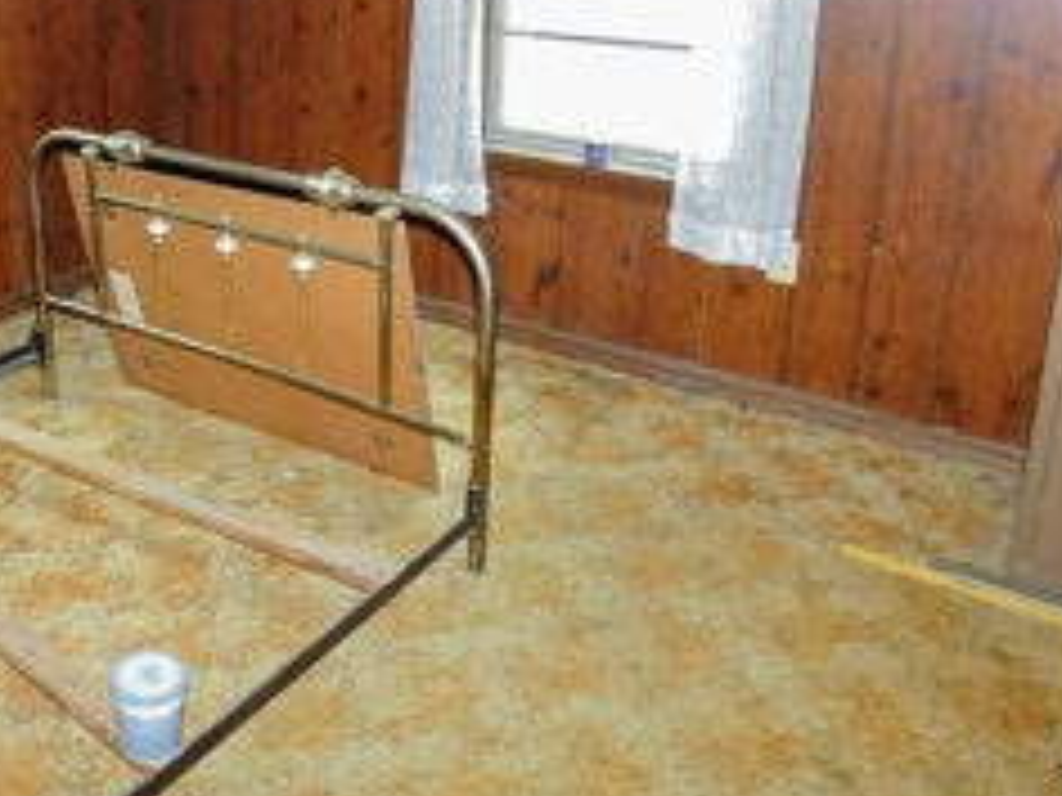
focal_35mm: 39
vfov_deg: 35.4
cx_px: 216
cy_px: 139
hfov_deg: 45.5
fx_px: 1196
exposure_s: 1/30
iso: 560
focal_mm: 4
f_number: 3
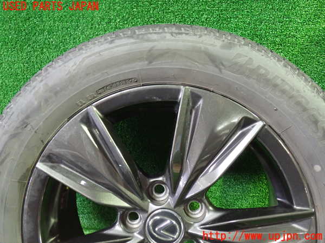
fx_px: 282
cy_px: 122
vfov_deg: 46.8
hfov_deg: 60.0
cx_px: 162
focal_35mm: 30
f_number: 2.3
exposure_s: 1/20
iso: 800
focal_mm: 5.4
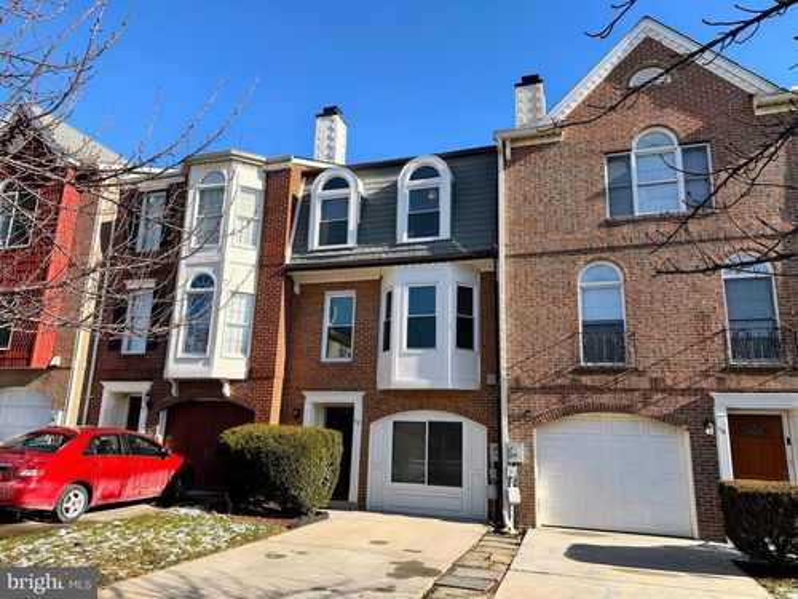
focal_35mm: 24
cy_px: 300
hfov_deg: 71.6
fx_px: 553
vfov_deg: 56.8
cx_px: 399
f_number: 1.78
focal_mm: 6.86
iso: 80
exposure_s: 1/2882
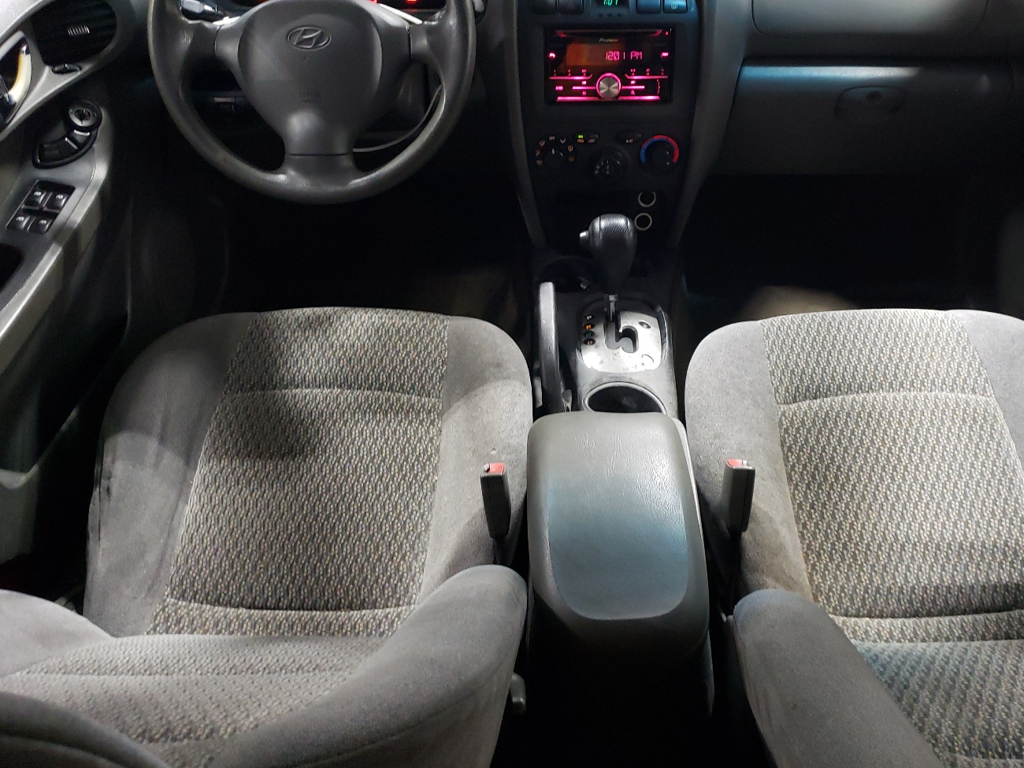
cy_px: 323
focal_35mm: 32
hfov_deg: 56.5
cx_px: 592
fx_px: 947
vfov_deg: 44.0
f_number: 1.5
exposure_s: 1/30
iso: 282
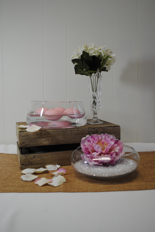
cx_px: 78
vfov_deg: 53.1
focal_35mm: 36
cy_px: 116
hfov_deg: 37.0
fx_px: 232
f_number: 4
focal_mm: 24
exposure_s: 1/50
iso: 200
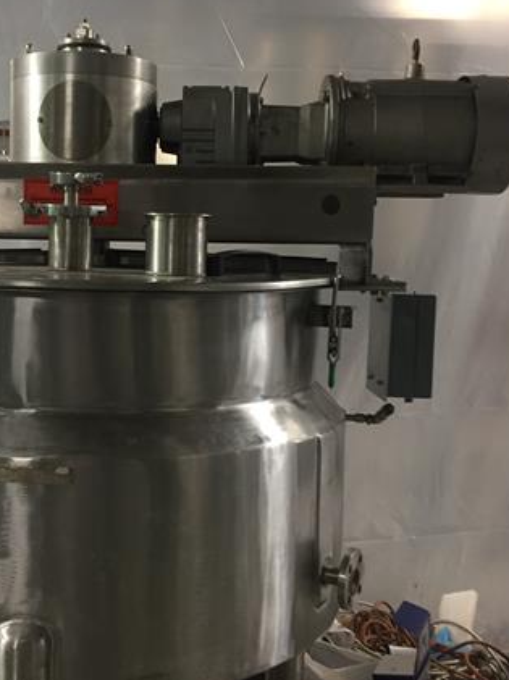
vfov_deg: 41.3
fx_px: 903
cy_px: 338
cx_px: 134
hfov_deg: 31.0
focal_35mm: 46
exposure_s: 1/30
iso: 125
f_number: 2.2
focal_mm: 4.15
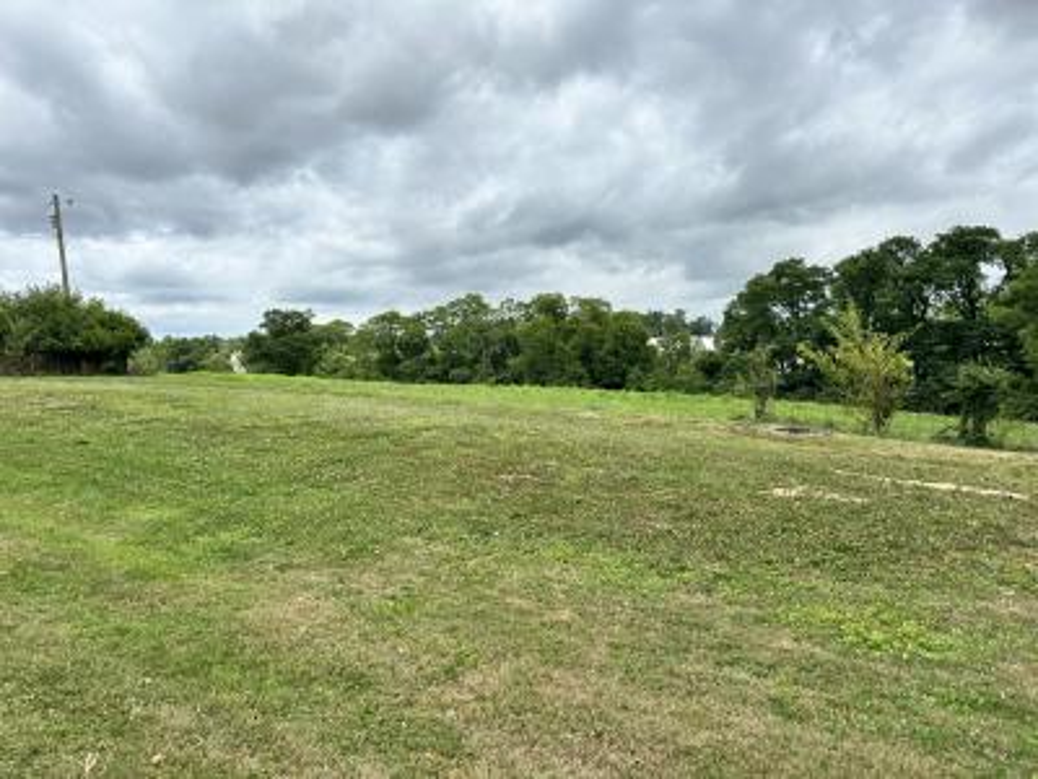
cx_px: 519
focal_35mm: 24
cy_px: 390
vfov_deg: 56.8
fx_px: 720
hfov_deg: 71.6
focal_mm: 6.86
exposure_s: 1/4762
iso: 80
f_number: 1.78
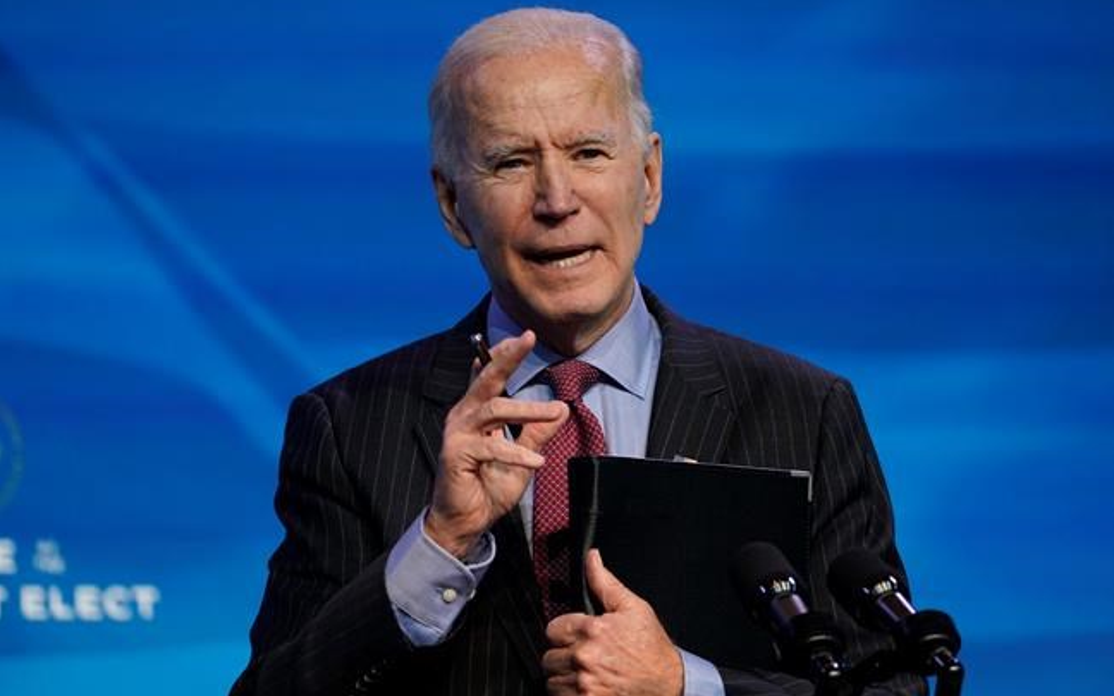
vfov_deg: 3.2
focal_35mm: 409
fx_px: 12417
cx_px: 557
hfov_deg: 5.1
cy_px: 327
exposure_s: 1/200
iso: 2000
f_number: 5.6
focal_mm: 400
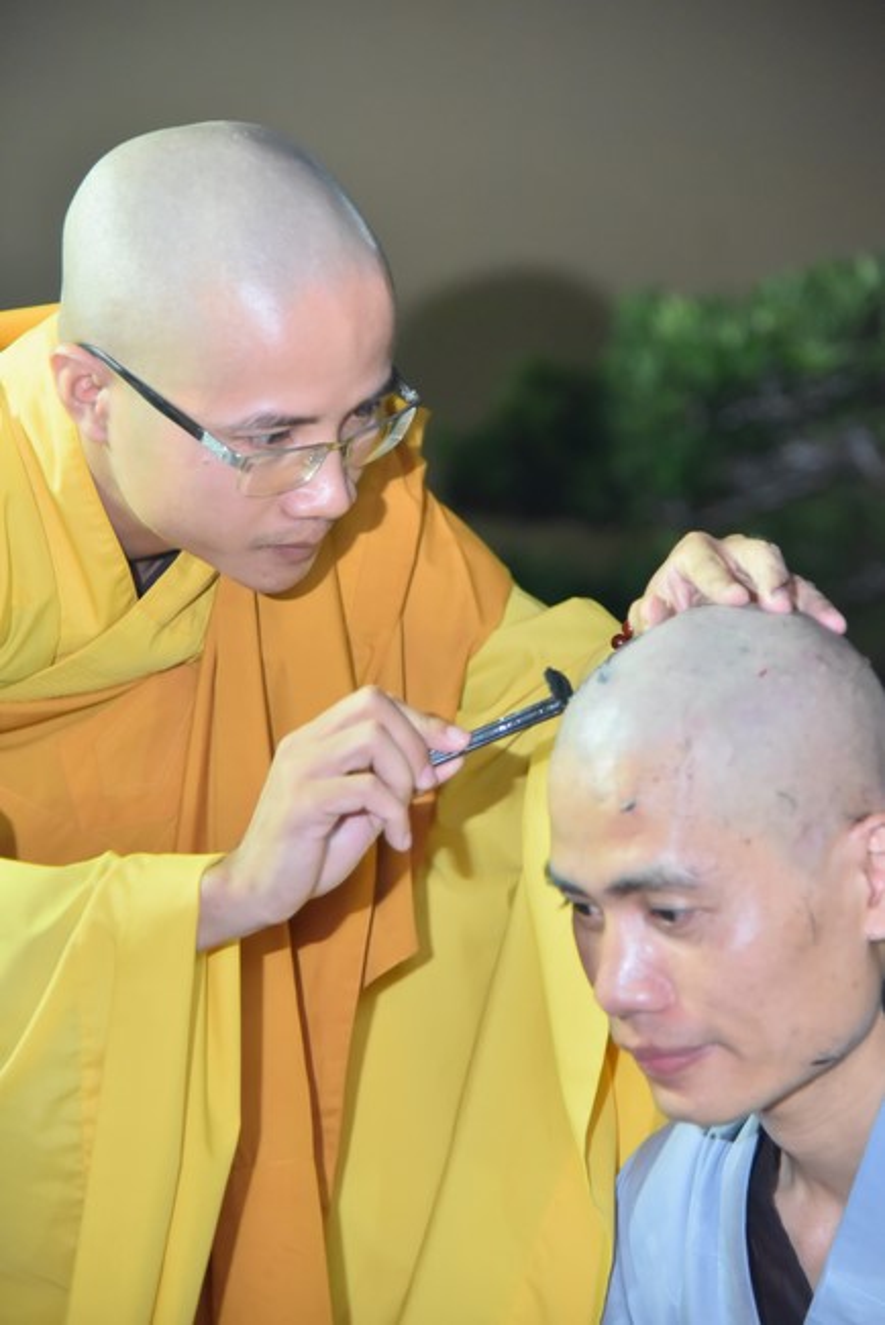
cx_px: 442
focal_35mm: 95
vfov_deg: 21.4
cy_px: 662
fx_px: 3499
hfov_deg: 14.4
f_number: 4
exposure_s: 1/125
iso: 4000
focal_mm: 95
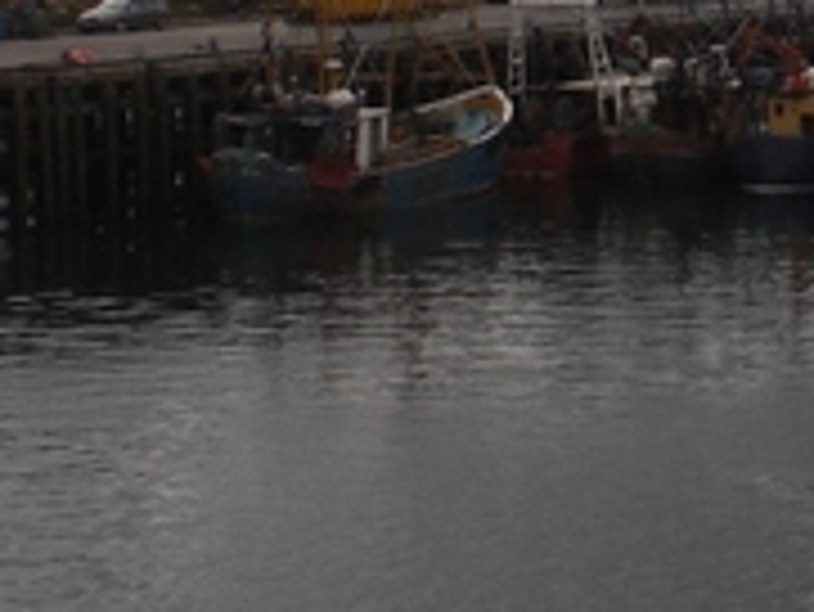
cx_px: 715
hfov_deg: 11.7
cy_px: 135
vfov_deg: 8.8
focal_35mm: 168
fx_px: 3953
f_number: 4.4
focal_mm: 6.3
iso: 50
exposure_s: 1/640
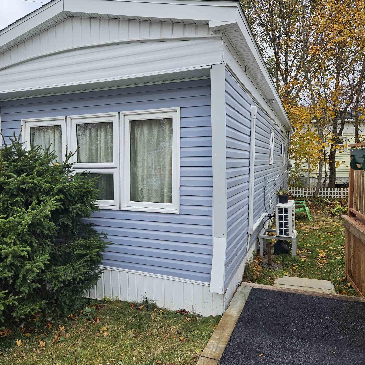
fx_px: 334
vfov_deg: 57.3
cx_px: 147
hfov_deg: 56.9
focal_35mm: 28
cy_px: 188
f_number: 1.8
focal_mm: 5.4
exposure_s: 1/603
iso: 25
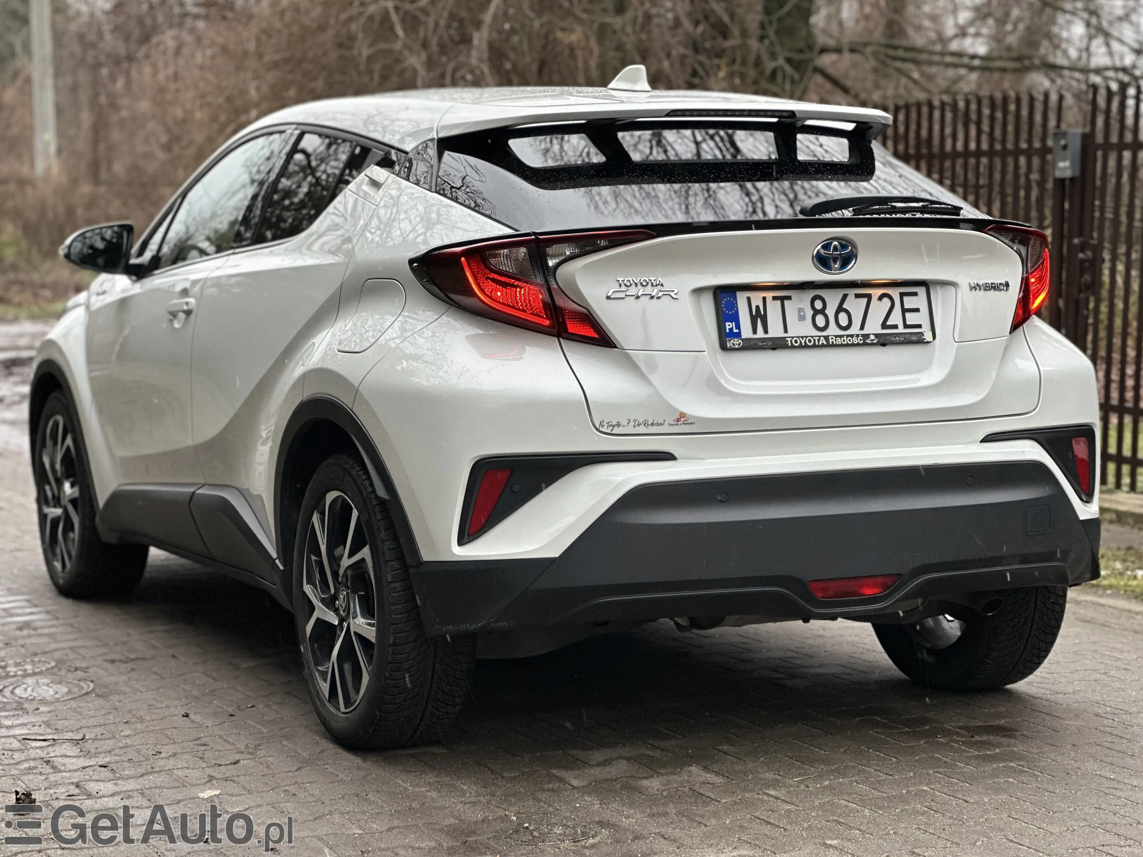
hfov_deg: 25.0
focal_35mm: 78
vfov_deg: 18.9
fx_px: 2575
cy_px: 425
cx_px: 576
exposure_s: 1/121
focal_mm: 9
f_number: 2.8
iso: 100
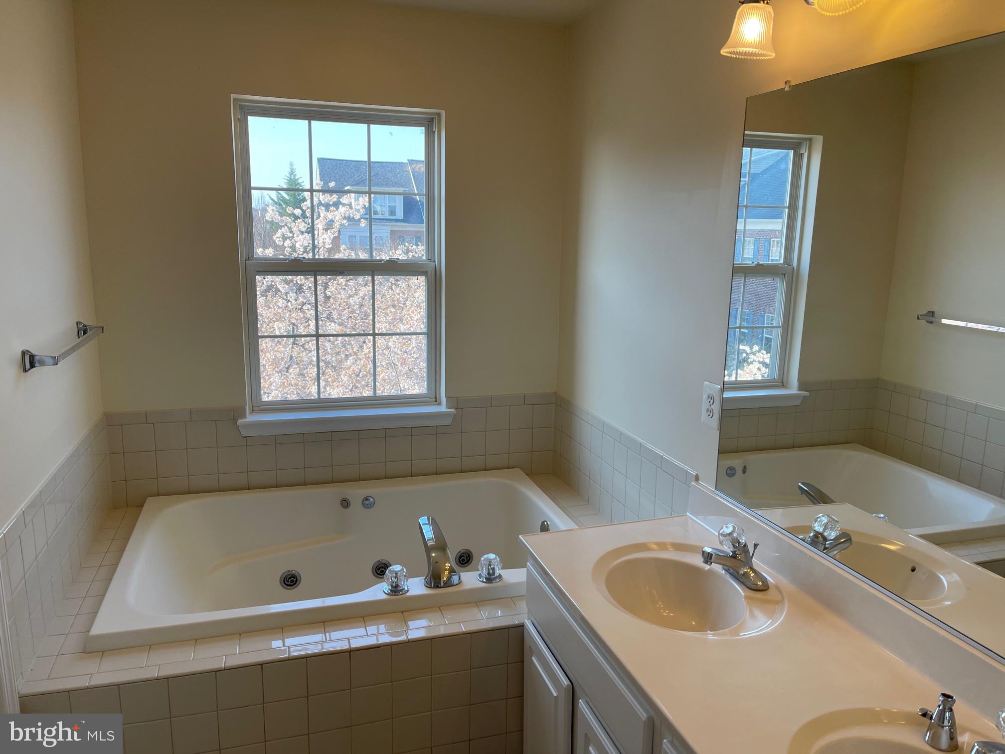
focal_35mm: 26
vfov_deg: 53.1
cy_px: 377
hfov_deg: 67.3
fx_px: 755
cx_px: 502
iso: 32
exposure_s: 1/242
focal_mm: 5.1
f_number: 1.6
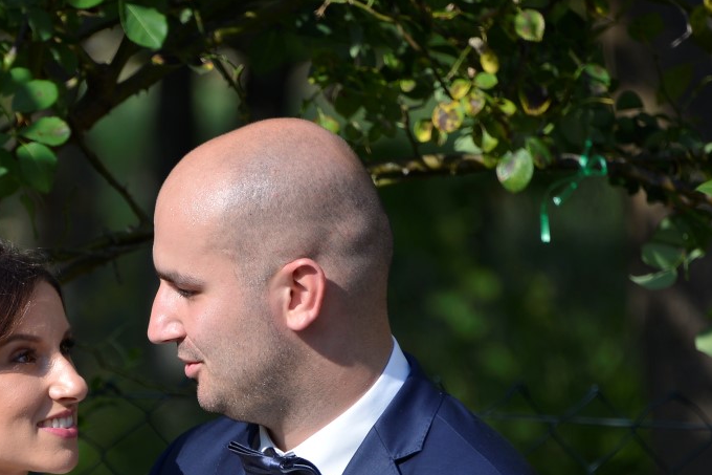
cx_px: 22
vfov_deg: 1.9
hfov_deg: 2.9
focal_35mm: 715
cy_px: 562
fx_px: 14137
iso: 125
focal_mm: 300
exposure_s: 1/400
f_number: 5.6
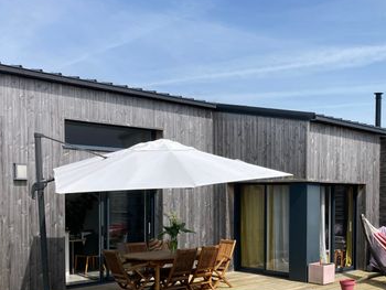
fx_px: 536
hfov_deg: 38.5
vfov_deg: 29.8
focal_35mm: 48
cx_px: 296
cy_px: 216
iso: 20
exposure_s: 1/2088
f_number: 1.8
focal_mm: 3.99
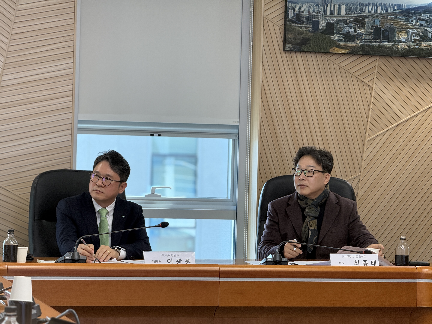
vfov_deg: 12.3
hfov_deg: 16.4
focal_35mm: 120
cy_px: 162
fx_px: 1498
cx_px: 216
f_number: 2.8
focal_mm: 15.66
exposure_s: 1/120
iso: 125
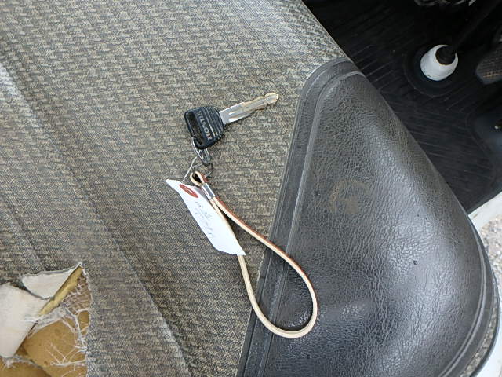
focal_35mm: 21
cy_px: 188
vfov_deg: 63.4
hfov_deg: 79.0
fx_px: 305
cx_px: 251
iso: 125
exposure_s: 1/80
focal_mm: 3.7
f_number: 3.5
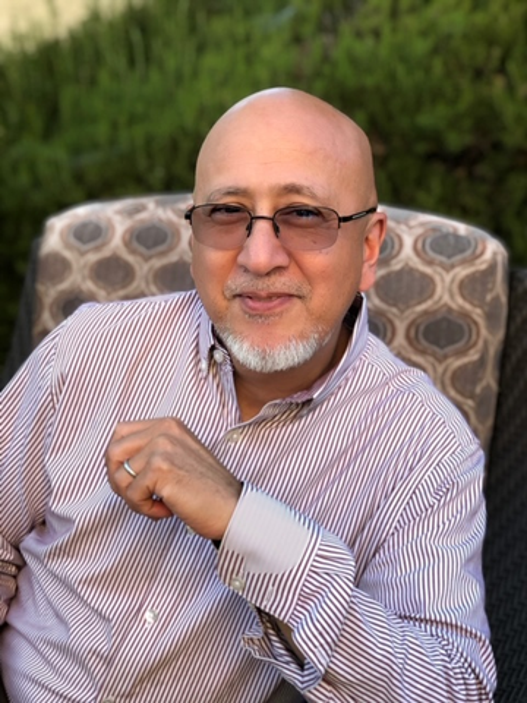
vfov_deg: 33.8
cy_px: 352
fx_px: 1157
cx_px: 264
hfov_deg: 25.7
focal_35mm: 57
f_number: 2.8
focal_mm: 6.6
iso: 20
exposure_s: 1/30
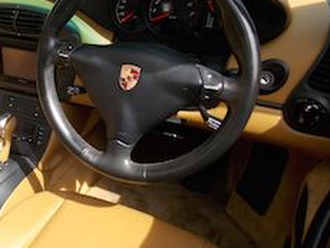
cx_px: 65
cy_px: 118
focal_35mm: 40
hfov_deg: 44.4
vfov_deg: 36.0
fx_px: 382
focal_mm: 4
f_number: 3.1
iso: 80
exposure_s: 1/320
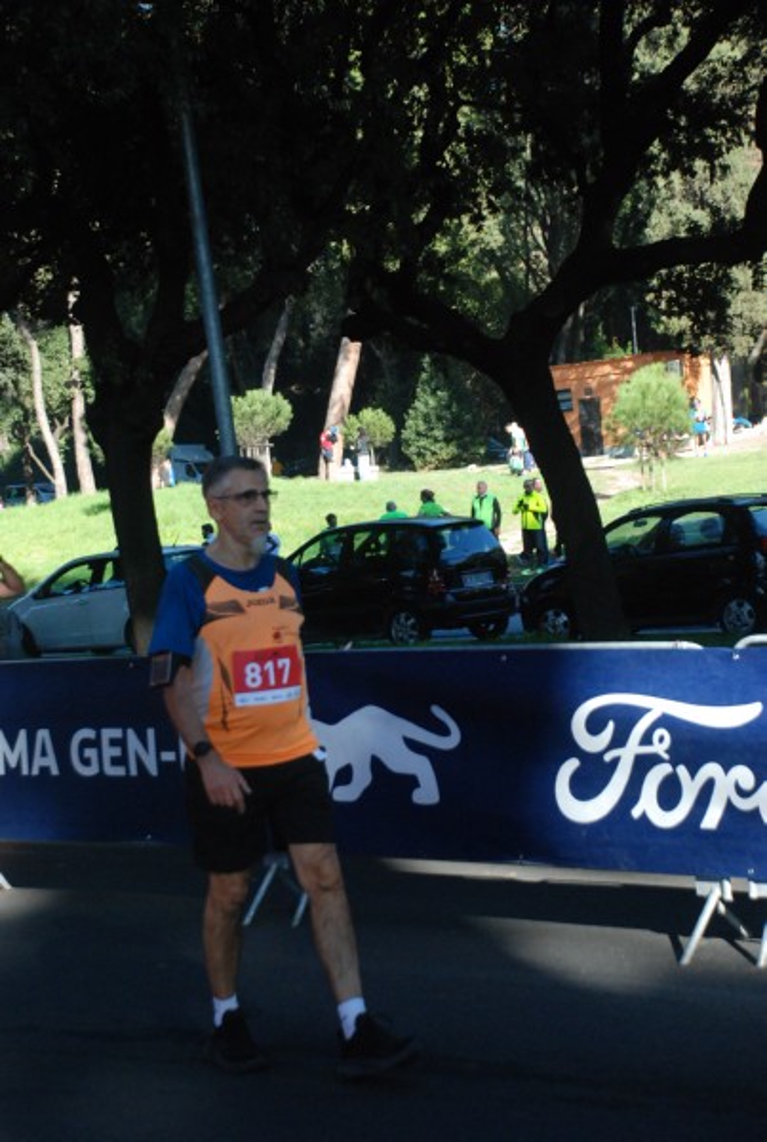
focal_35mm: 72
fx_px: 2289
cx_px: 384
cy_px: 571
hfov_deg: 19.0
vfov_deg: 28.0
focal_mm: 48
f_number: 4.8
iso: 1000
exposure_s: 1/1000
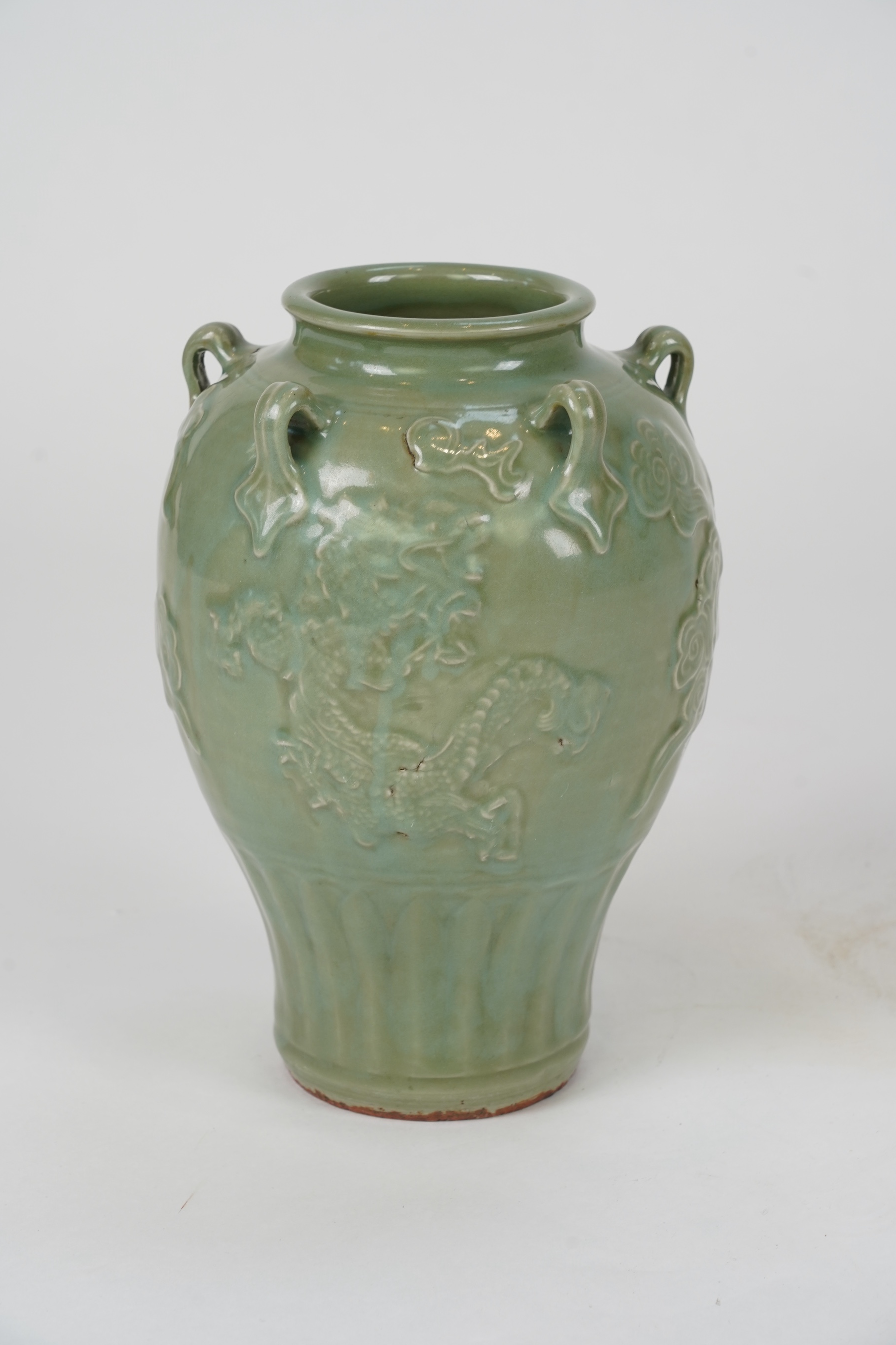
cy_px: 670
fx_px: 3248
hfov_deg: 15.7
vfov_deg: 23.4
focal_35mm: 87
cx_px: 448
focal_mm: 86
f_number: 9
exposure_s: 1/125
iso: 500
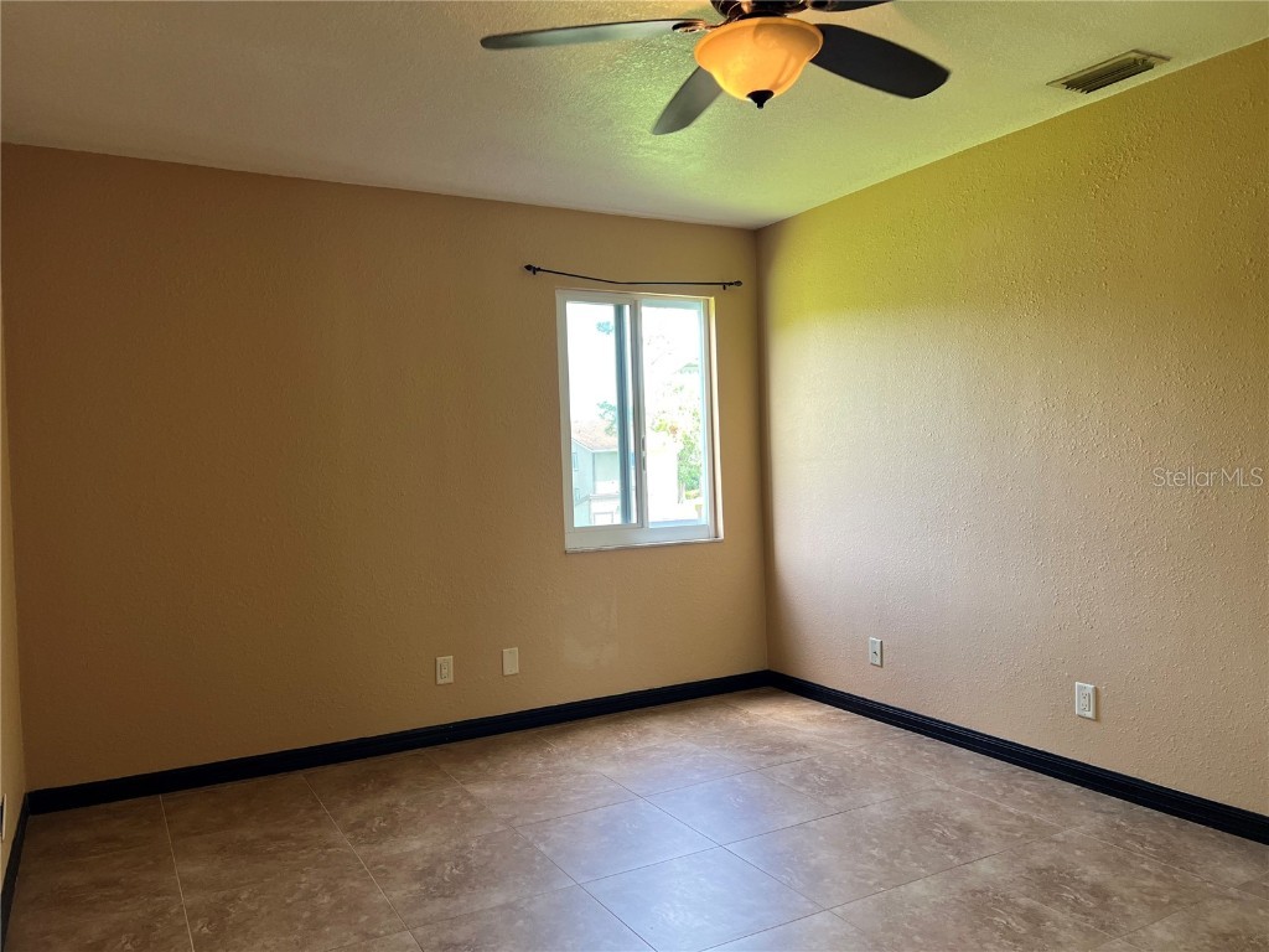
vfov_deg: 53.1
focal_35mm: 26
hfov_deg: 67.3
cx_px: 634
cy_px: 476
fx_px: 953
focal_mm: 5.7
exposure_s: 1/120
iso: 100
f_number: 1.5
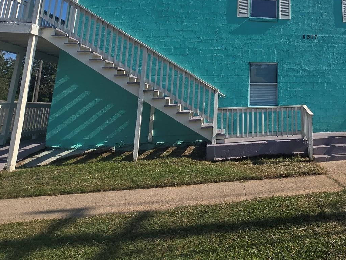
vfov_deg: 48.8
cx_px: 295
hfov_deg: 59.8
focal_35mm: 26
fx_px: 260
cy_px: 39
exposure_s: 1/3667
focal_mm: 2.2
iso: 50
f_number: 2.2
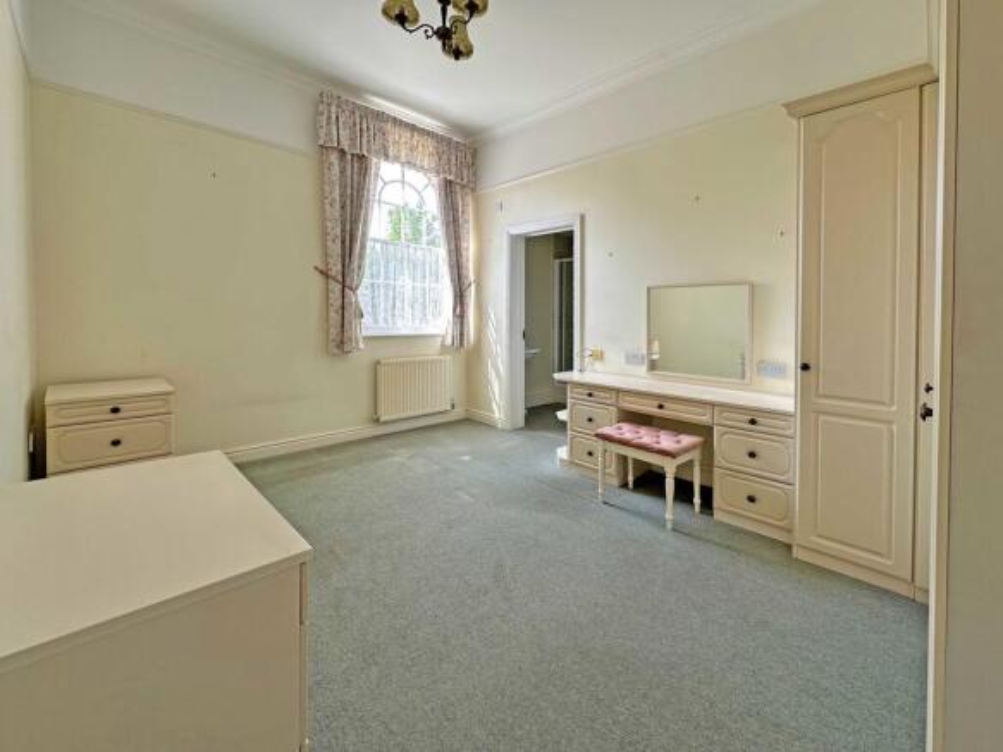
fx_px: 406
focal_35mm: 14
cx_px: 502
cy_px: 376
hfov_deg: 102.1
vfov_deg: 85.7
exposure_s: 1/111
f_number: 2.2
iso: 40
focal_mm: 2.22
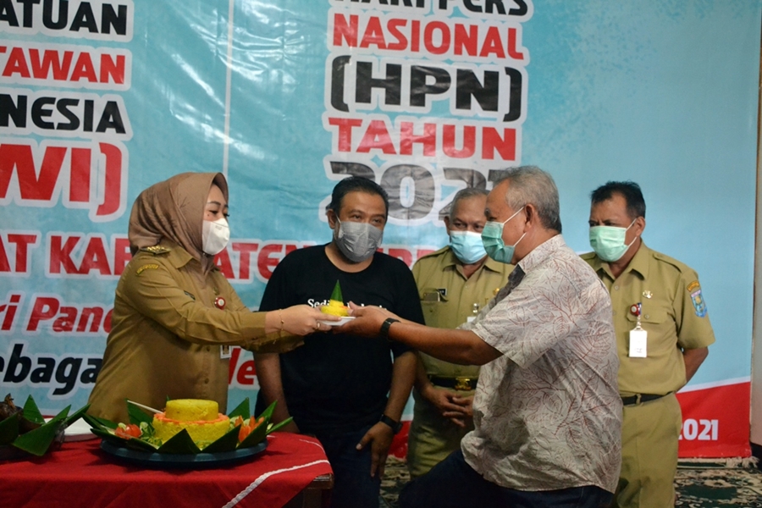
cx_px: 381
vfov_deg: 36.9
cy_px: 254
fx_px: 762
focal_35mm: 36
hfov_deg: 53.1
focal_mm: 24
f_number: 3.8
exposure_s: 1/80
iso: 3200
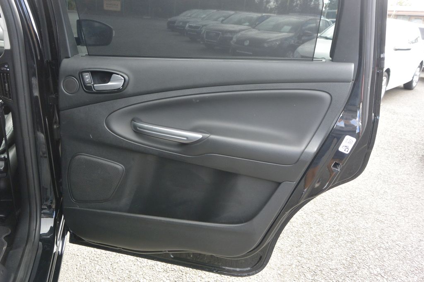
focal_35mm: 29
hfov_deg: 63.7
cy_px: 141
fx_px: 342
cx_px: 212
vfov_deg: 45.0
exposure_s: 1/125
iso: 220
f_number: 3.5
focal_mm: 11
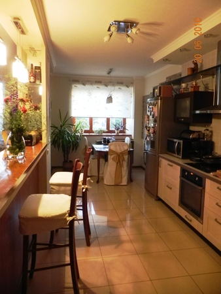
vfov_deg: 67.3
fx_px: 221
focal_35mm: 26
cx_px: 110
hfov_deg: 53.1
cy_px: 147
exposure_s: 1/30
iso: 710
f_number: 2.8
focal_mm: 4.6
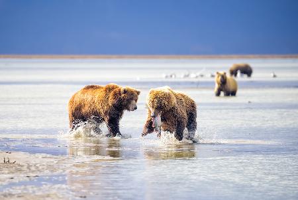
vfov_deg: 3.4
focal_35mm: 400
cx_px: 149
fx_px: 3314
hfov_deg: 5.1
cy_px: 100
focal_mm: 400
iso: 400
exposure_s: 1/800
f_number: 6.3
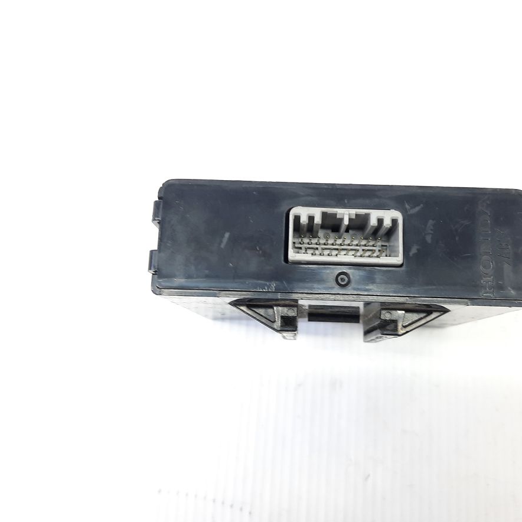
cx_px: 292
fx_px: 512
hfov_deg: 53.9
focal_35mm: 30
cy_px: 263
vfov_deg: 54.0
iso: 125
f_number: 2
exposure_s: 1/50
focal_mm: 4.6
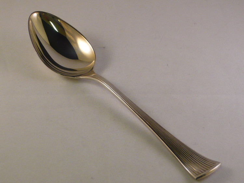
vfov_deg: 16.2
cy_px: 92
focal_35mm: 91
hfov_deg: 21.5
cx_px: 122
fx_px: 641
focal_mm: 9.5
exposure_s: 1/50
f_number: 4.1
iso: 200
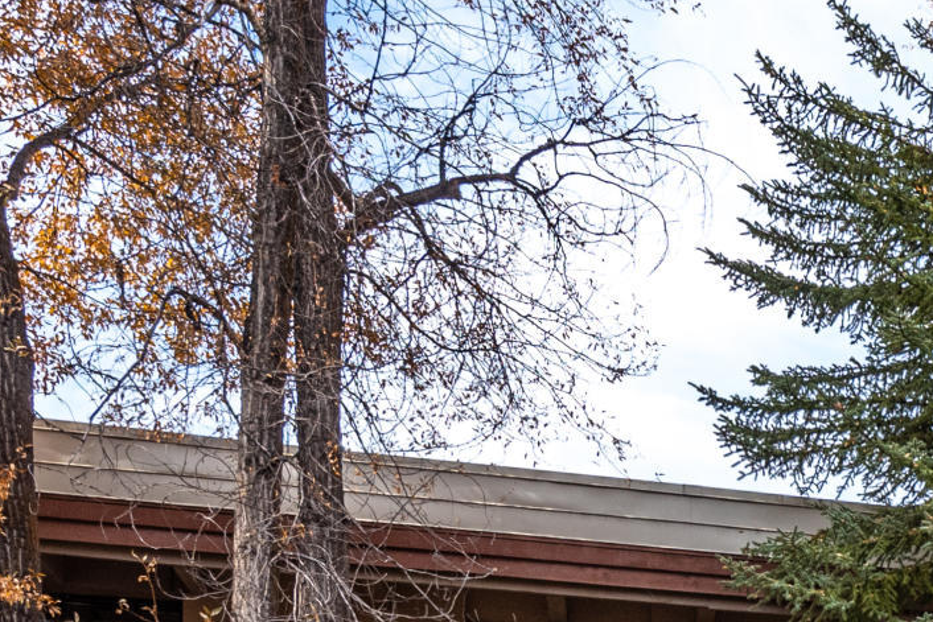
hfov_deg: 21.1
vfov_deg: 13.8
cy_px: 1215
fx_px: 2203
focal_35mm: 85
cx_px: 1302
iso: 400
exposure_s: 1/400
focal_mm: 20
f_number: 7.1
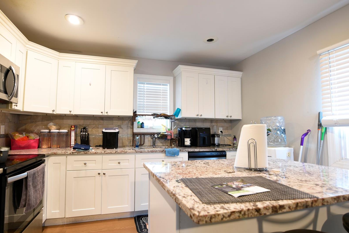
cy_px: 118
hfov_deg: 89.8
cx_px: 159
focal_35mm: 18
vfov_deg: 67.4
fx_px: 174
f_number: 3.5
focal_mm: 14
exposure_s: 1/3
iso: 200
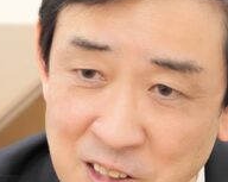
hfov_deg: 4.2
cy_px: 259
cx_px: 152
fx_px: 3093
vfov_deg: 3.4
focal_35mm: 459
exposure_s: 1/60
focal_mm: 44
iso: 500
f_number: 3.9
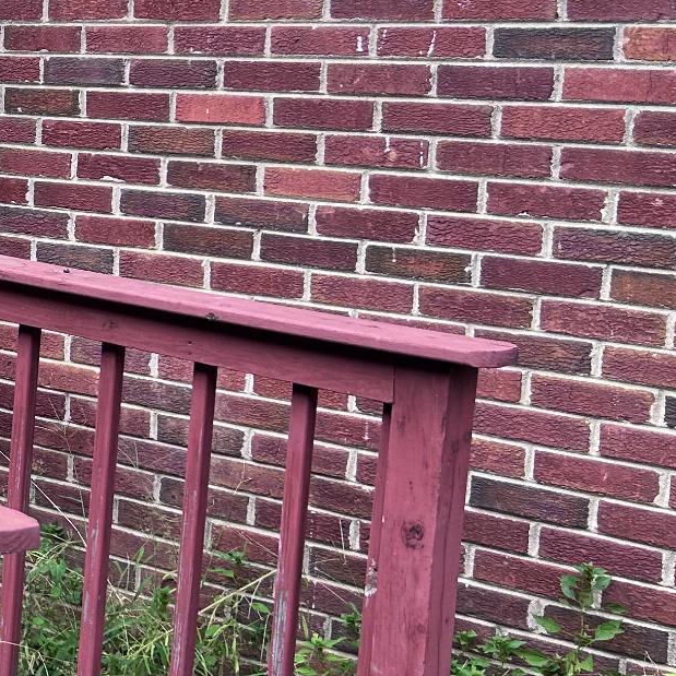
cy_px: 223
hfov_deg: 19.3
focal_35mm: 76
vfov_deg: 22.7
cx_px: -398
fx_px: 1679
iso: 40
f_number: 1.5
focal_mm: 5.7
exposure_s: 1/244
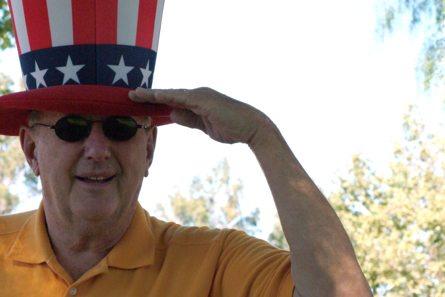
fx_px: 1802
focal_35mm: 146
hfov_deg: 14.0
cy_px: 207
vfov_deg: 9.4
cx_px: 113
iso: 400
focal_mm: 59
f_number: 9.5
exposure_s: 1/350
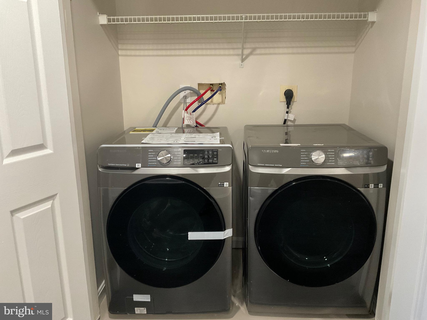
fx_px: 358
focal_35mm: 29
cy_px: 160
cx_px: 214
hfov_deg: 61.7
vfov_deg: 48.2
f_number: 1.8
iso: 200
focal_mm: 3
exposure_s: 1/60
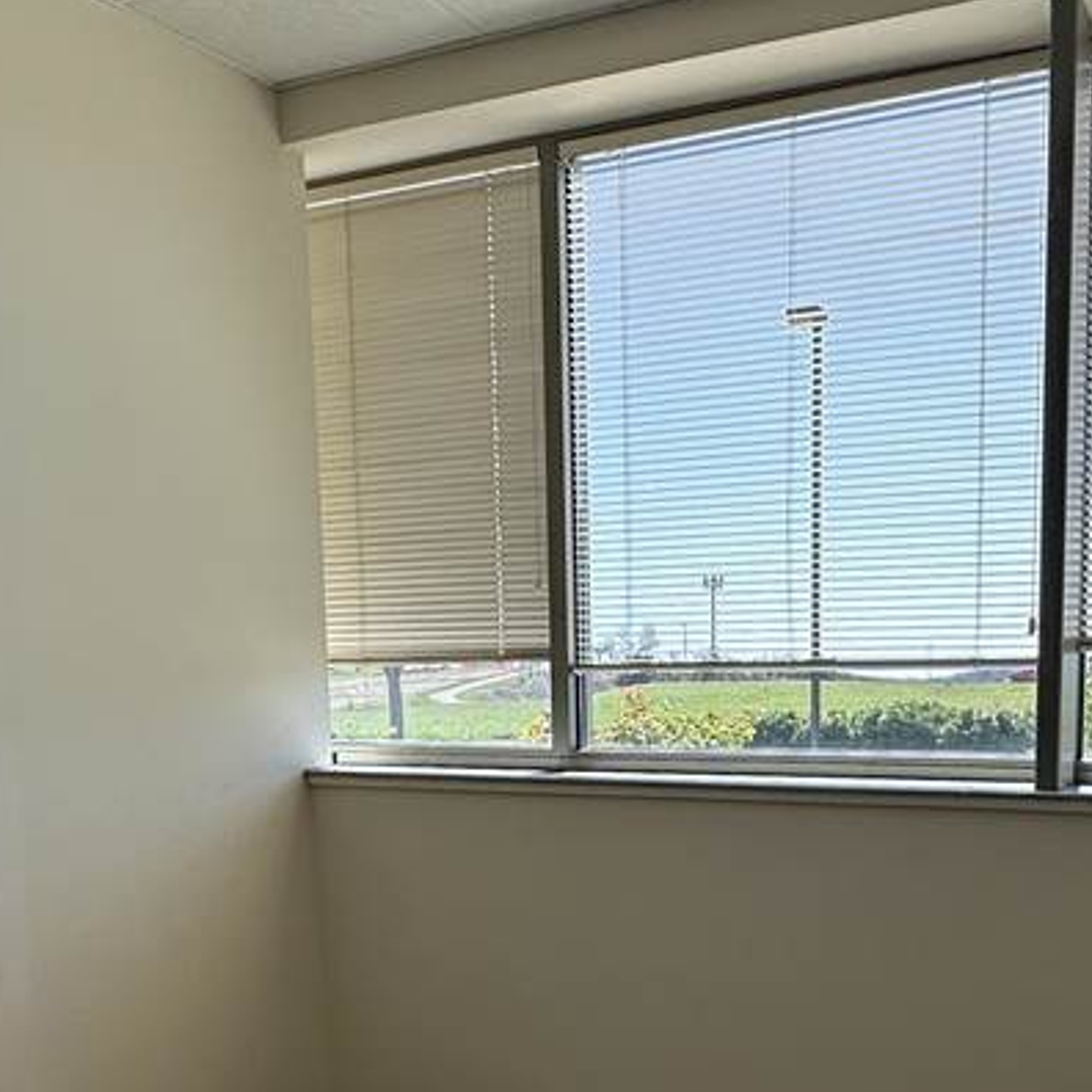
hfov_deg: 41.2
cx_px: 753
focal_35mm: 40
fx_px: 1428
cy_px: 871
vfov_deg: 40.2
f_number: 2.2
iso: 40
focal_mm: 2.22
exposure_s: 1/313
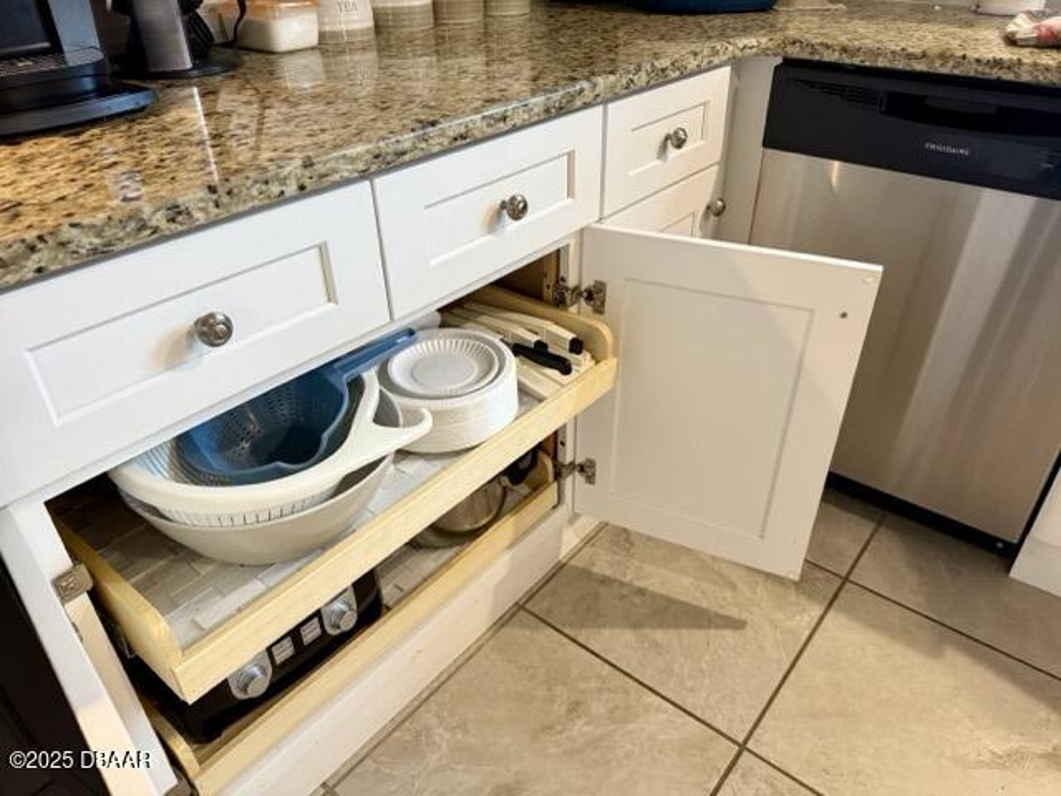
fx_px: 736
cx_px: 530
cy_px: 398
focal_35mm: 24
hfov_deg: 71.6
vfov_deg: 56.8
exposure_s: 1/60
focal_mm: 6.76
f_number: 1.78
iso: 250
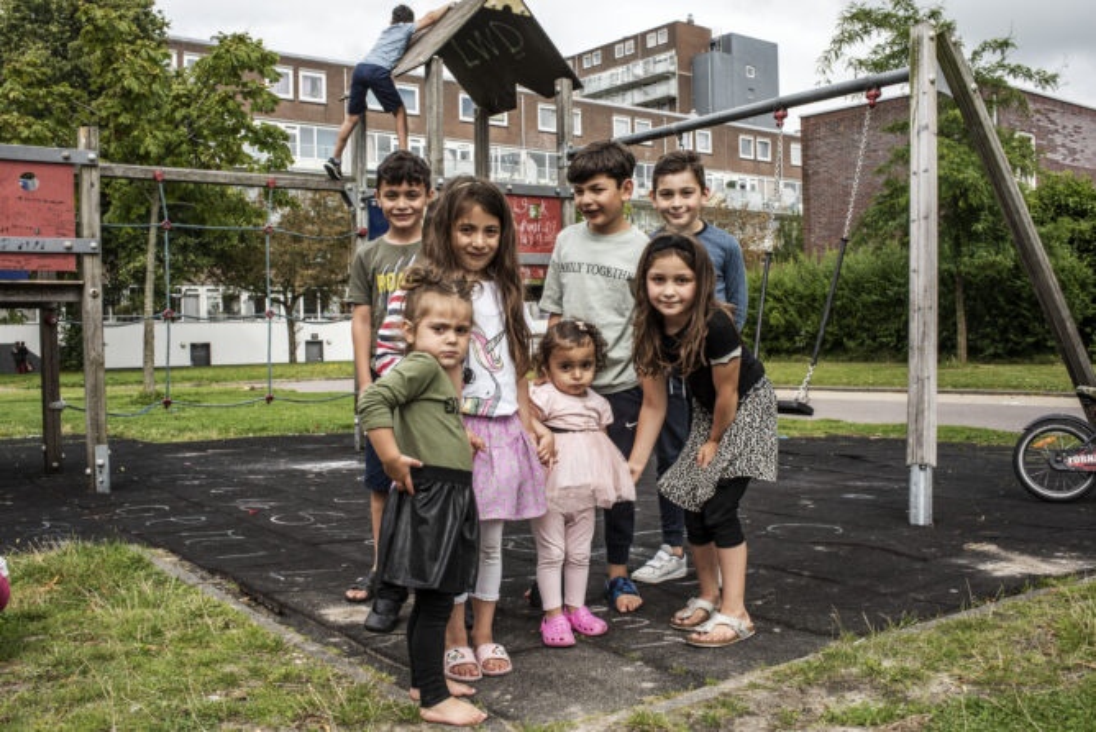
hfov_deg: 54.4
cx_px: 548
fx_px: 1066
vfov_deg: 37.9
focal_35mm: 35
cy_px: 366
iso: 125
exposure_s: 1/100
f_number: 13
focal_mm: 35
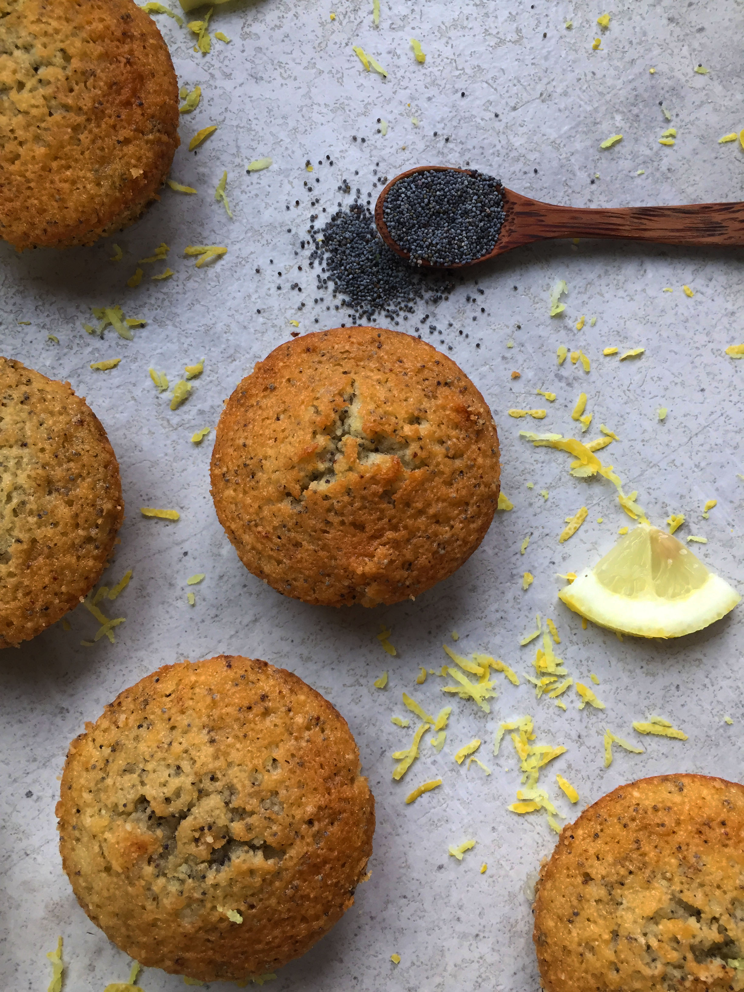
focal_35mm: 29
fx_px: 831
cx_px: 372
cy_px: 496
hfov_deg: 48.2
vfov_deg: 61.7
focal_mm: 4.15
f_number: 2.2
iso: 32
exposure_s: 1/33
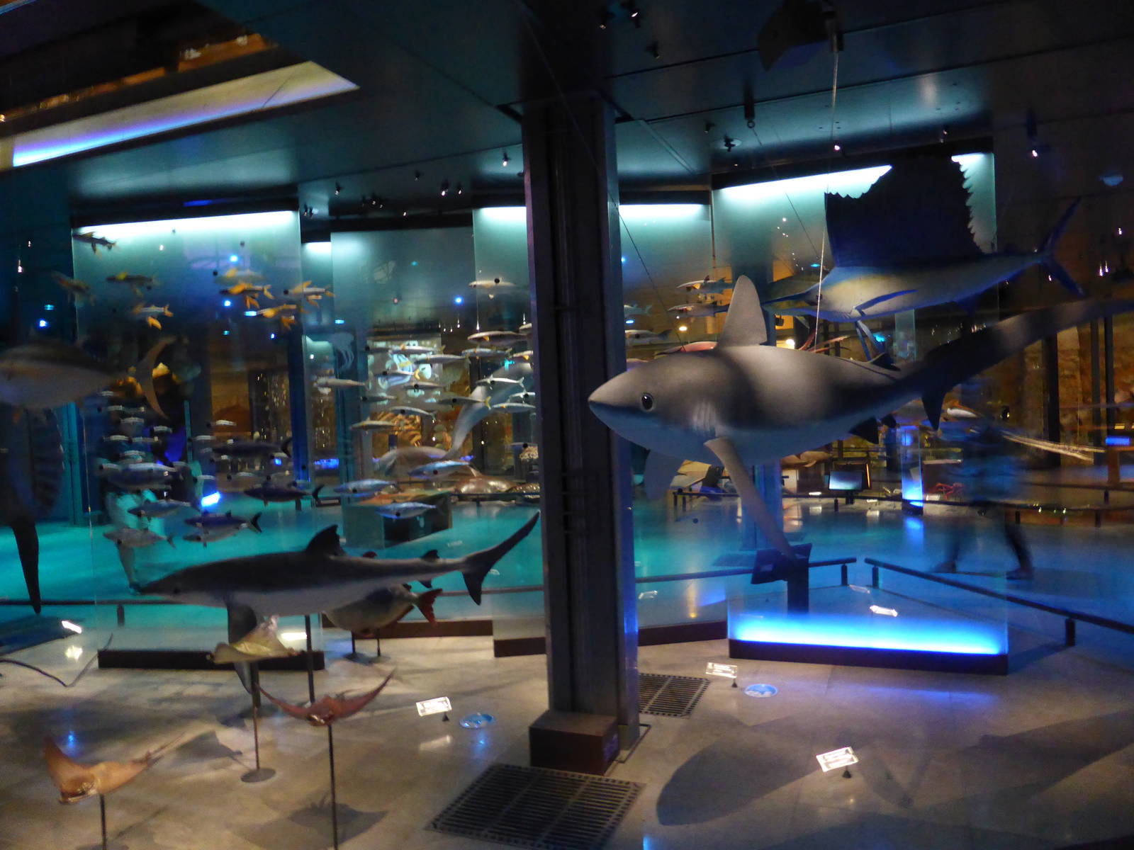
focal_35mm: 25
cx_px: 567
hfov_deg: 69.4
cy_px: 425
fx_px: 819
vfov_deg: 54.9
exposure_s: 1/4
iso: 640
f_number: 3.3
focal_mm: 4.3
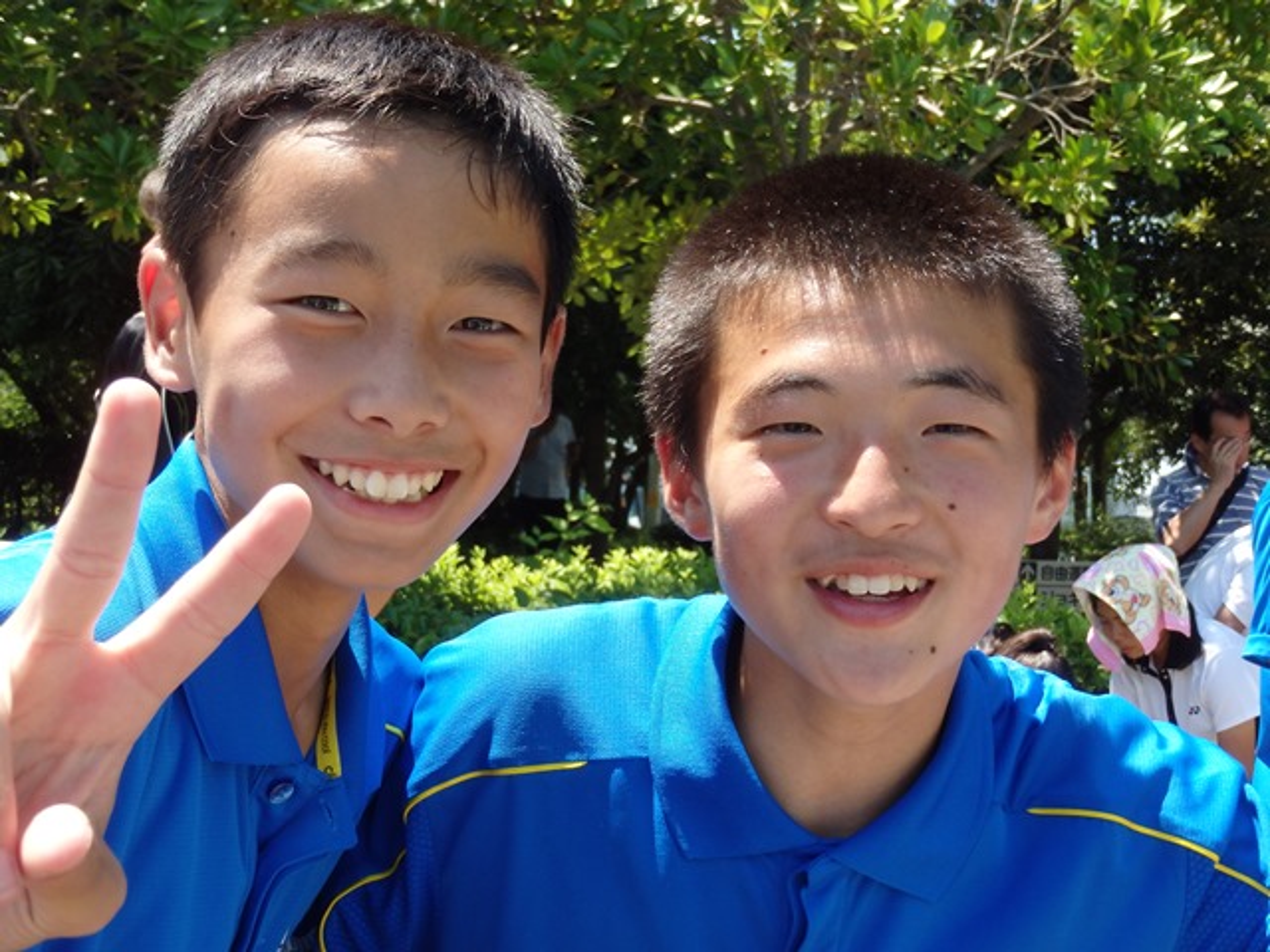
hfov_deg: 32.2
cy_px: 476
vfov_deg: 24.4
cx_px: 635
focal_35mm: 60
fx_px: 2201
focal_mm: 10.7
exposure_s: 1/160
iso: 125
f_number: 5.3
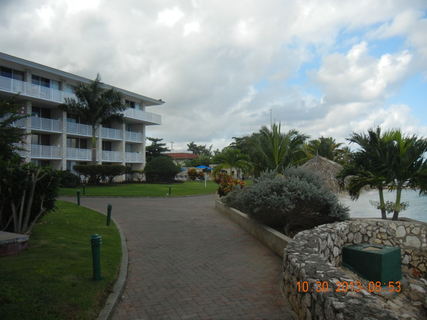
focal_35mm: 30
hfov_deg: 60.0
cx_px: 214
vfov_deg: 46.8
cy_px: 160
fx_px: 370
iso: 160
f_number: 7
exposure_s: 1/266
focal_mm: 5.4
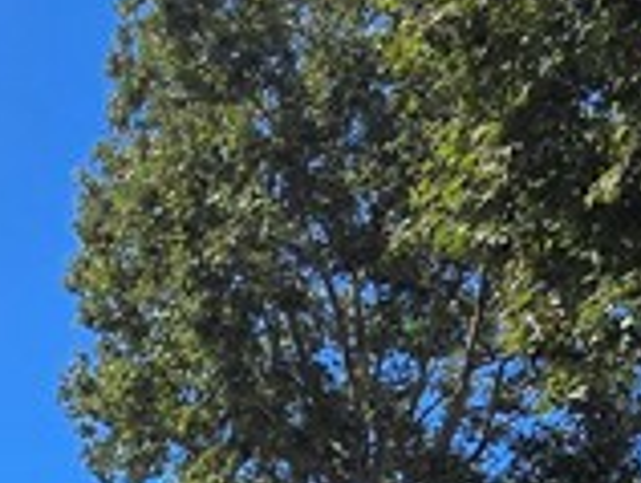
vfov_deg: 15.3
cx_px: -97
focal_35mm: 84
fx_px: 1558
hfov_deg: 21.8
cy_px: 860
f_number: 2.2
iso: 50
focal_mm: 2.2
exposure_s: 1/2283
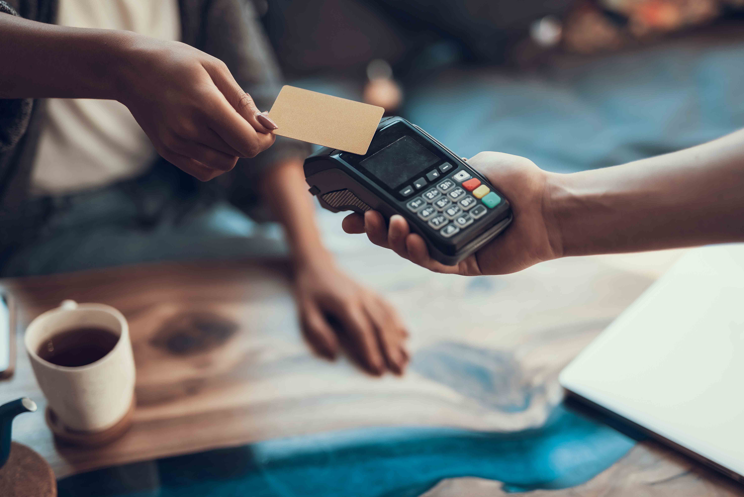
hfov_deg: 39.6
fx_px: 1034
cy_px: 248
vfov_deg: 27.0
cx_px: 372
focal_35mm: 50
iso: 100
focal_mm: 50
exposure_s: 1/320
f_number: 1.4
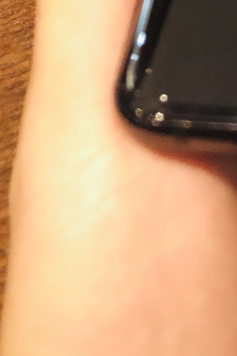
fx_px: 938
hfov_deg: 13.8
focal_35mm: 95
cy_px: -210
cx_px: 322
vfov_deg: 18.5
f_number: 1.8
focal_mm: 3.99
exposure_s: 1/17
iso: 100
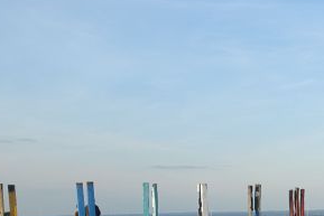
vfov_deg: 15.9
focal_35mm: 83
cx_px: 425
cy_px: 258
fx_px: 747
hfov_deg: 21.9
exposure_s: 1/400
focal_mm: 8.8
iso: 125
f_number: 4.5
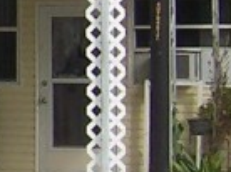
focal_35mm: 275
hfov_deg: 6.7
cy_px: -87
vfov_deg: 5.3
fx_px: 1832
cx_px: -412
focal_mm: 5.6
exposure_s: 1/250
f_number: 5.6
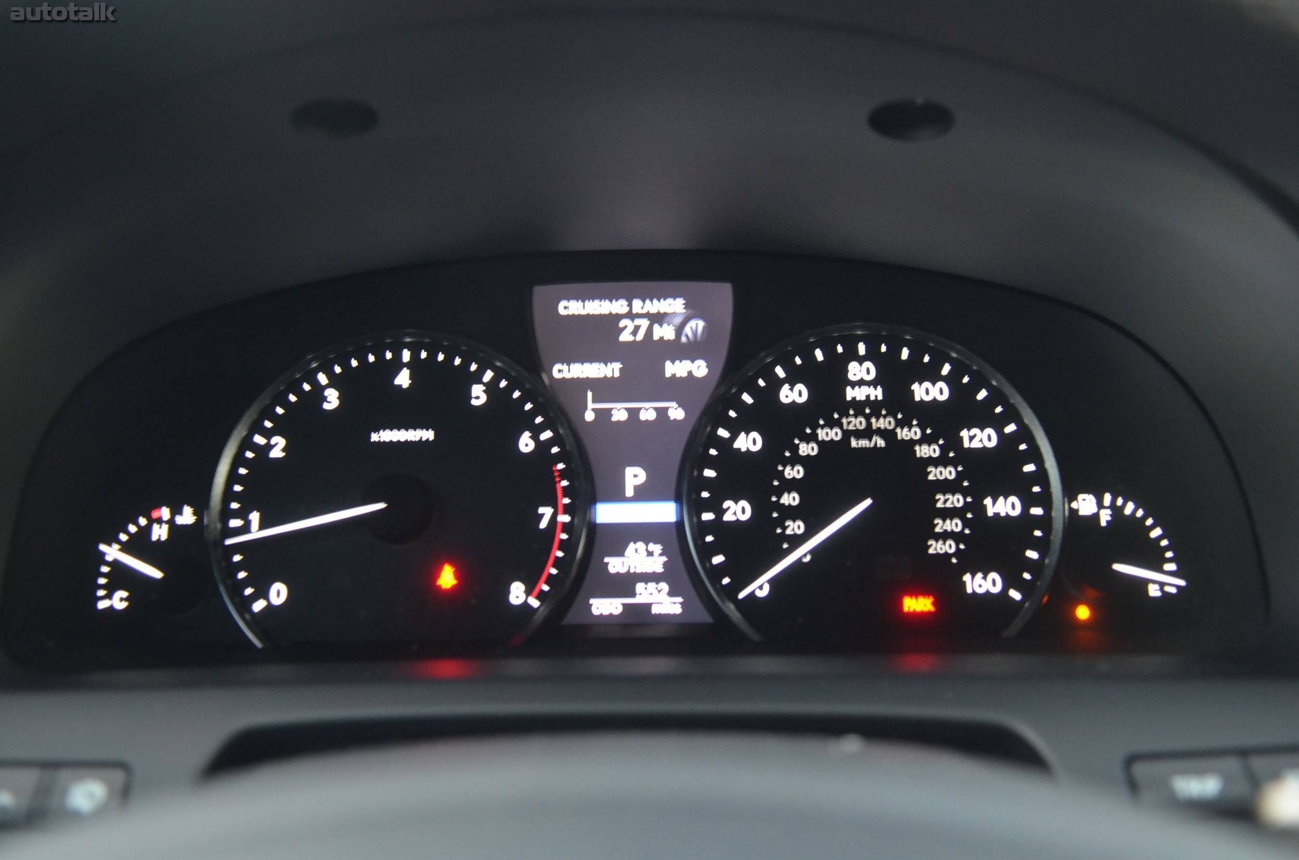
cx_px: 650
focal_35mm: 36
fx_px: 1296
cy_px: 430
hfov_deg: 53.2
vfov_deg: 36.7
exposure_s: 1/8
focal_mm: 24
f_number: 2.8
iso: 1600
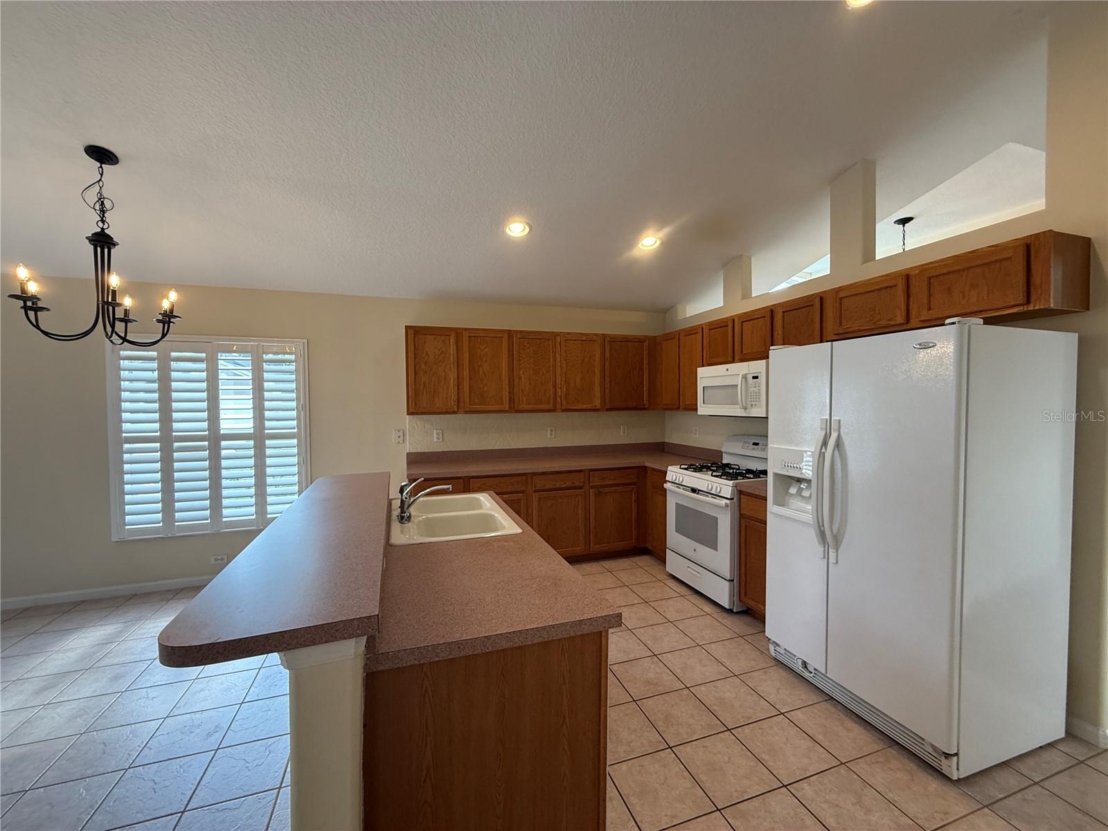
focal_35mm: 14
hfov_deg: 102.1
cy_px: 416
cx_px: 554
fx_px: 448
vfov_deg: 85.7
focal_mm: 2.22
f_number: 2.2
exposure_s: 1/120
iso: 250
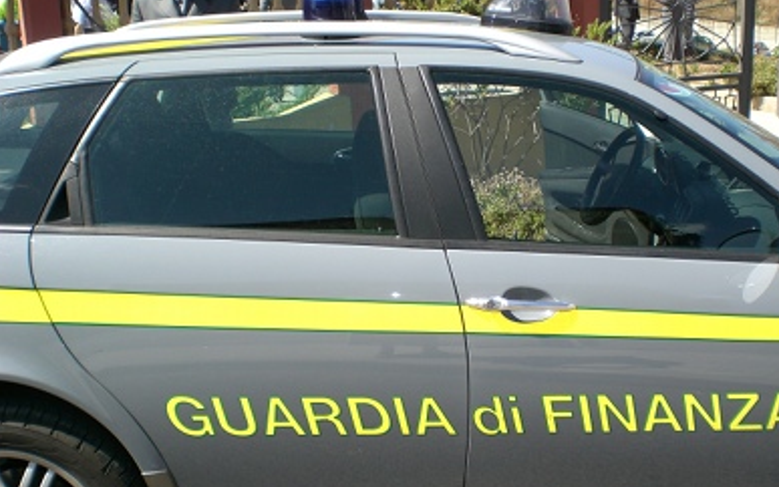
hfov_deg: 44.3
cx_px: 433
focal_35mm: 45
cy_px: 294
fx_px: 956
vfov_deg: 28.5
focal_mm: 6.3
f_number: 4.4
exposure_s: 1/250
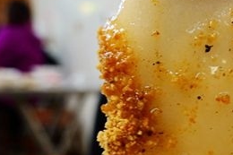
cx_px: 211
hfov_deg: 29.7
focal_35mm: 65
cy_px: 152
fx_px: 420
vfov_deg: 20.3
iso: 500
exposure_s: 1/30
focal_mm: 9.75
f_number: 3.2
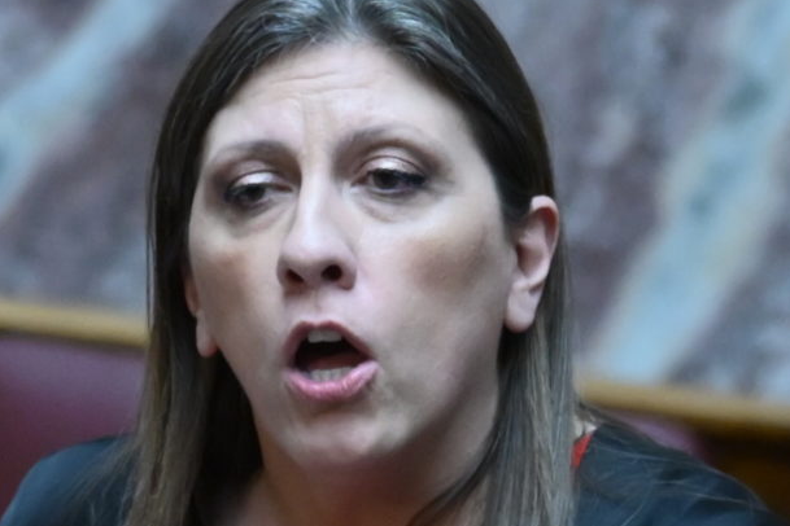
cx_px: 61
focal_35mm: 1261
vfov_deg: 1.1
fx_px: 27670
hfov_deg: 1.6
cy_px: 967
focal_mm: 300
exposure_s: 1/640
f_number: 2.8
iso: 3200
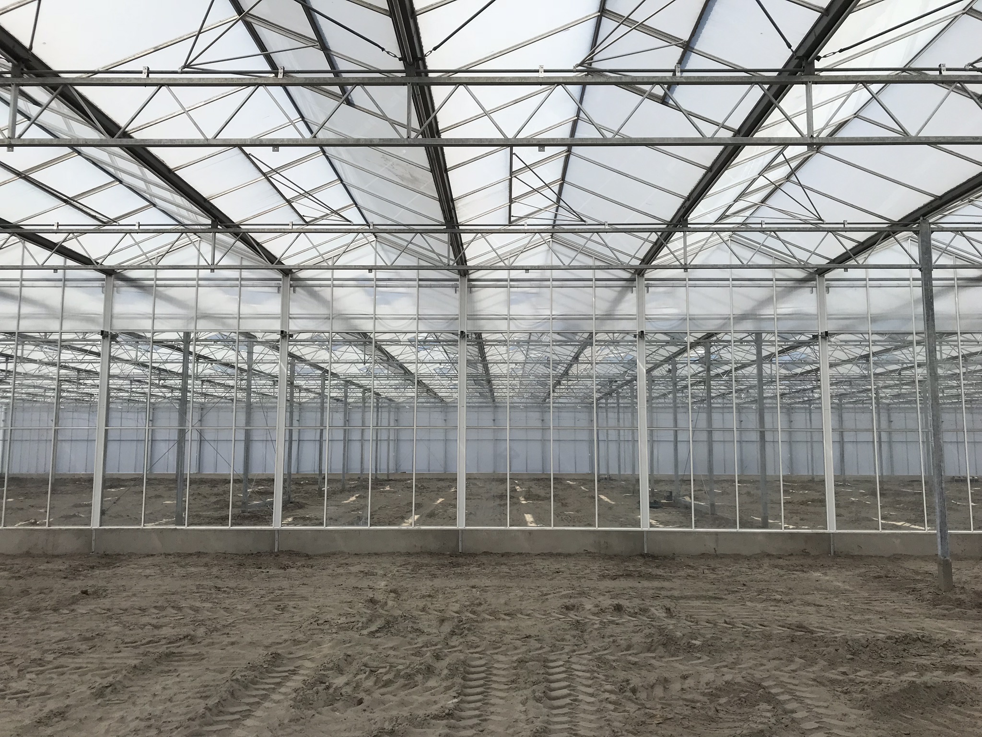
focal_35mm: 28
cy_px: 368
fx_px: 794
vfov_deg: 49.7
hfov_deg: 63.4
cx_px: 491
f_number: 1.8
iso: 20
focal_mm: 3.99
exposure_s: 1/4167
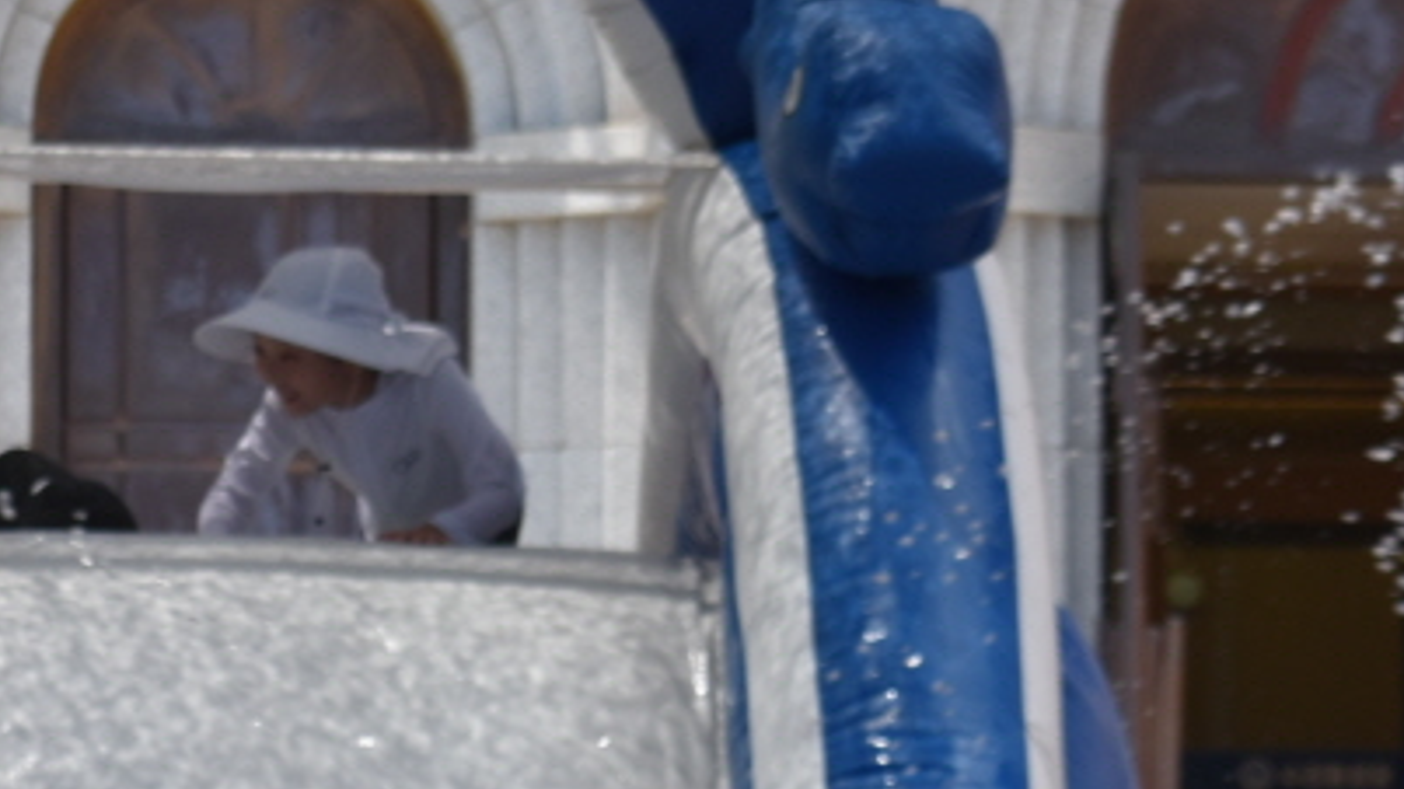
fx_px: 11353
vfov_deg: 4.0
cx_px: 398
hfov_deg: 7.1
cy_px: 981
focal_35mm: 305
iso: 220
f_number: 8
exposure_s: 1/250
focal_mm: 78
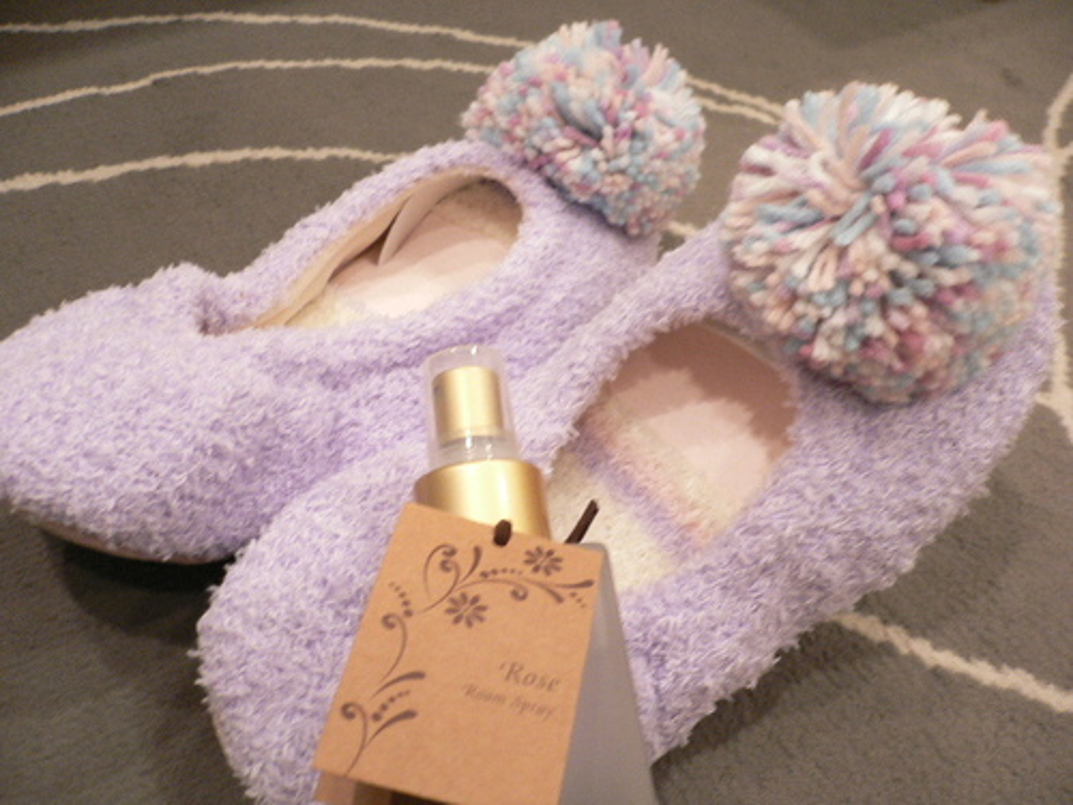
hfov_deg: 52.6
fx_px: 1085
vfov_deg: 40.7
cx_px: 536
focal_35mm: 35
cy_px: 402
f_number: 2.8
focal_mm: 5.8
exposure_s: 1/10
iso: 200
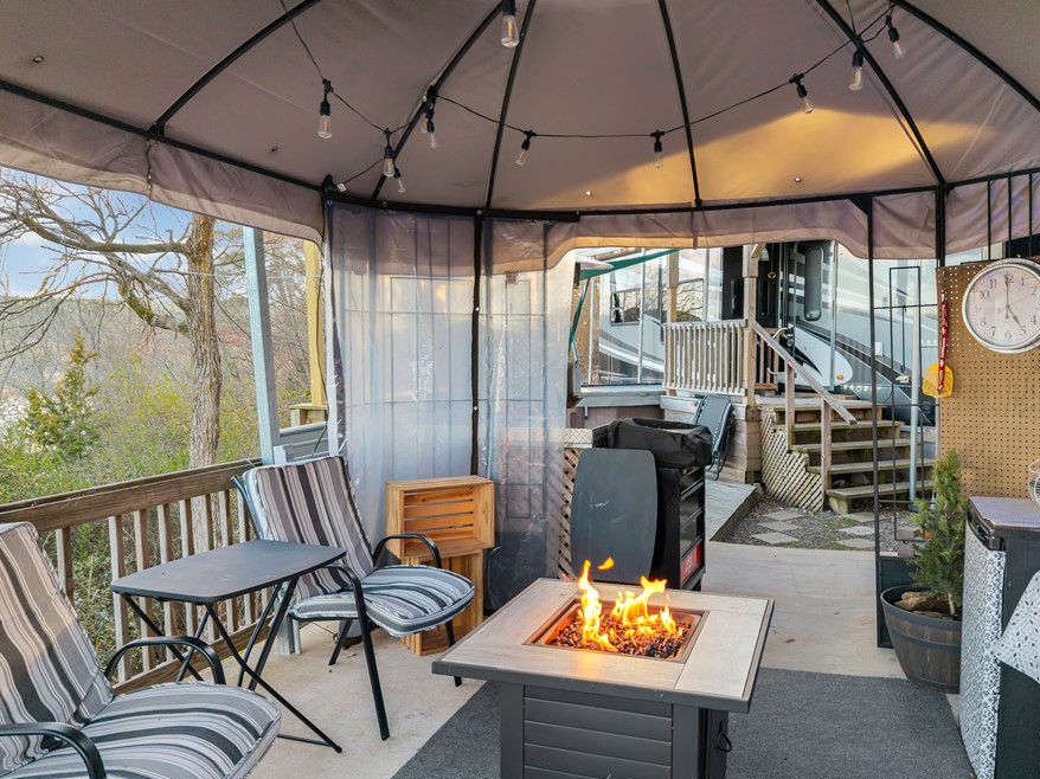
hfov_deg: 63.3
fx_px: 841
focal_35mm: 28
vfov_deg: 49.6
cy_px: 436
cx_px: 578
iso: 400
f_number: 1.8
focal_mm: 8.67
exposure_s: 1/200
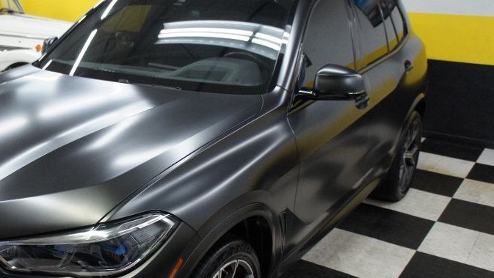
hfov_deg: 45.7
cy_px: 182
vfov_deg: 27.6
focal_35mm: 43
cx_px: 123
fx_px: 563
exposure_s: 1/200
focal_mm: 18
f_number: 3.5
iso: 1600
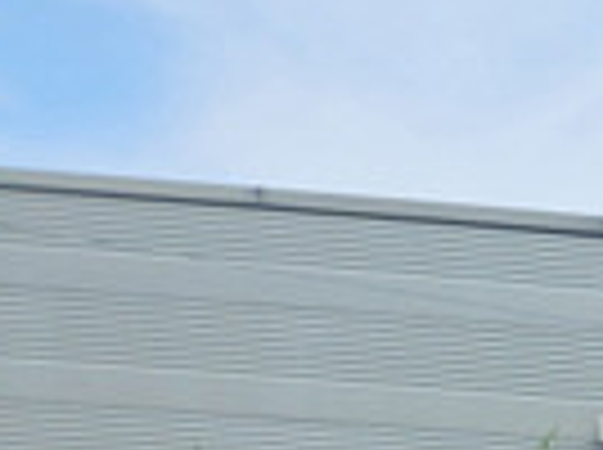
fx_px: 2991
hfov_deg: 8.4
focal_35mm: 172
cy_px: 1386
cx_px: 2115
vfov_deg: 7.5
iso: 25
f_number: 1.8
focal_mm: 5.4
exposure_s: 1/1235
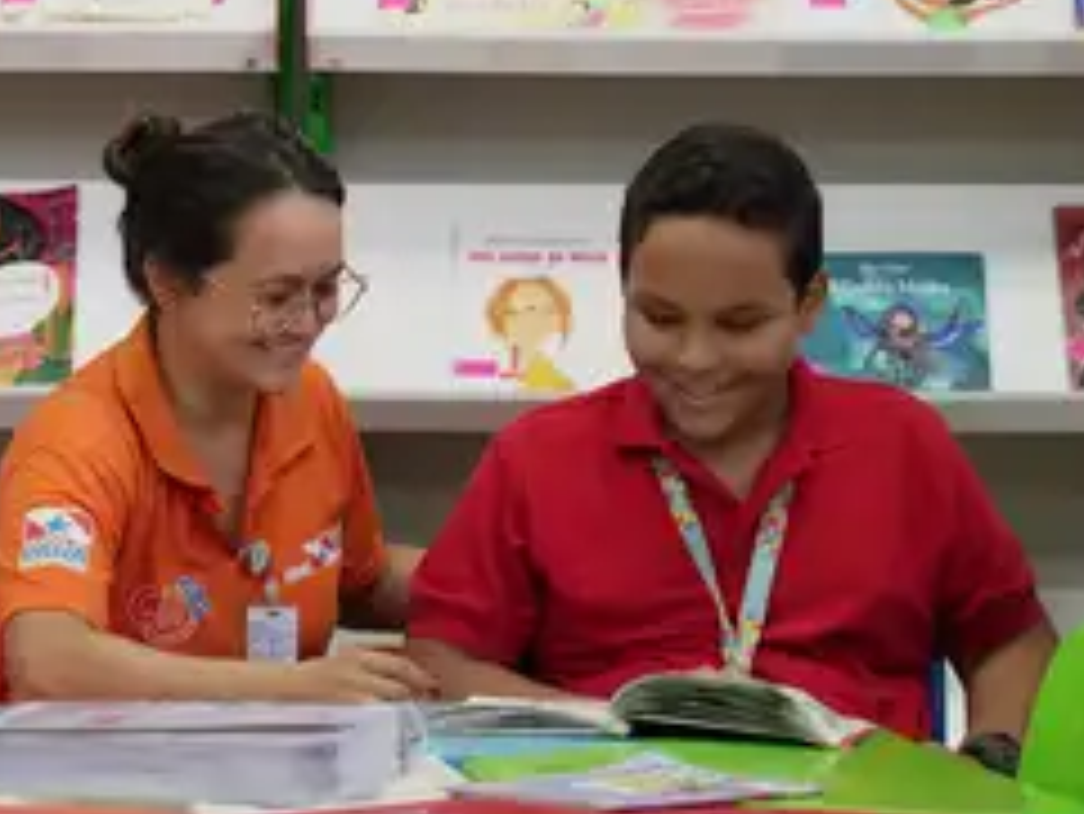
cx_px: 517
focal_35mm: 162
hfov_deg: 12.2
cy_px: 355
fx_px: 5072
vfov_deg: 9.2
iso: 1600
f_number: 3.2
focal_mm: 67.7
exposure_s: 1/160
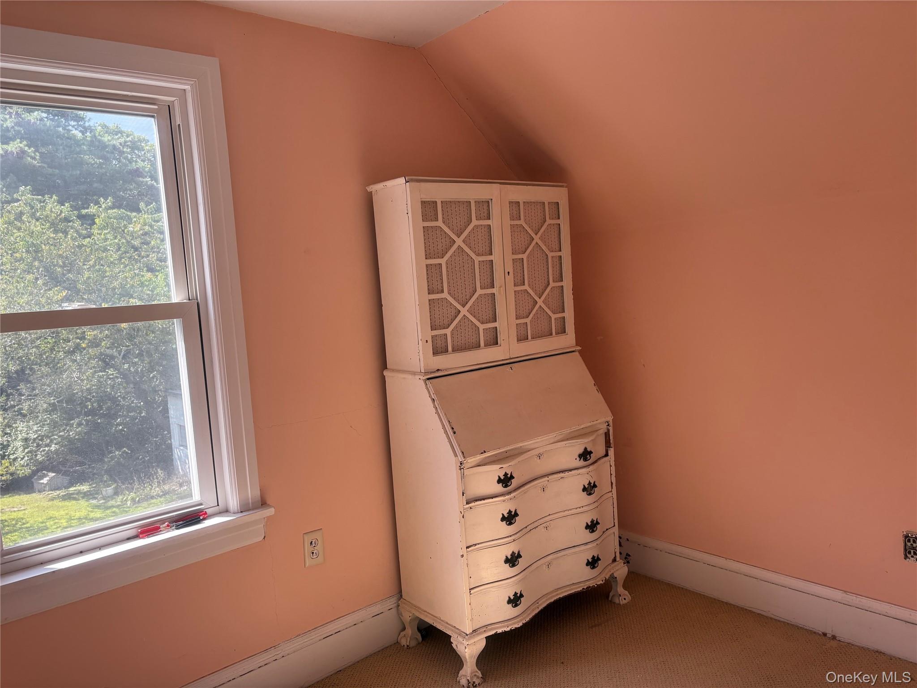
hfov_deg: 67.3
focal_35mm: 26
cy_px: 344
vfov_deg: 53.1
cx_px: 458
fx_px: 689
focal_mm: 5.96
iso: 64
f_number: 1.6
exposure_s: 1/304
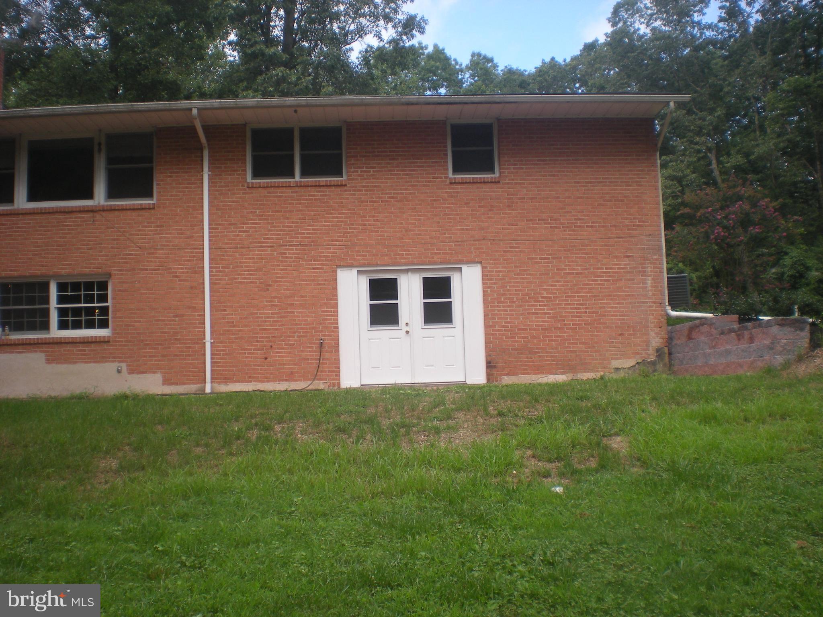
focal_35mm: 38
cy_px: 308
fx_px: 903
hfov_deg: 49.0
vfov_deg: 37.7
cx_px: 412
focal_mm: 6.3
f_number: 4.6
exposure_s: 1/147
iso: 64
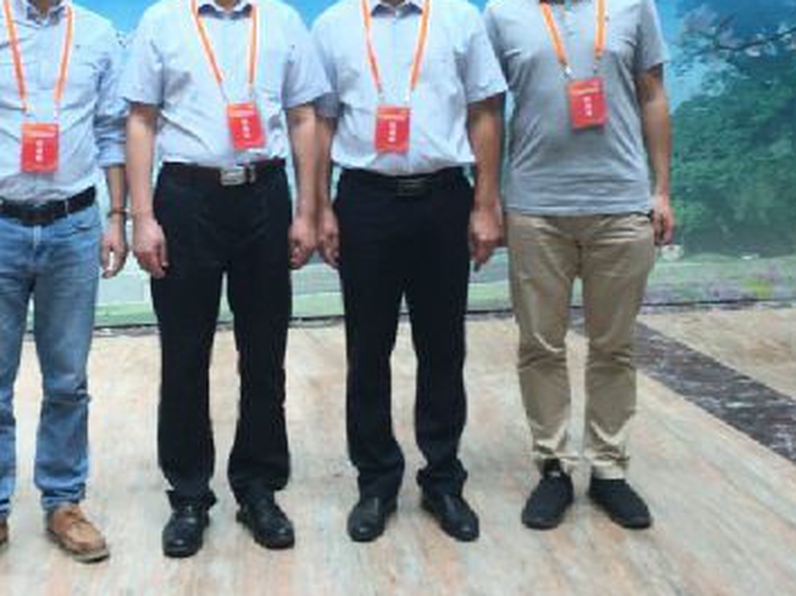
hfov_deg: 37.9
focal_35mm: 50
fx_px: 1149
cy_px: 109
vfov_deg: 28.4
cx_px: 290
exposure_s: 1/108
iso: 25
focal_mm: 4.15
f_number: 2.2
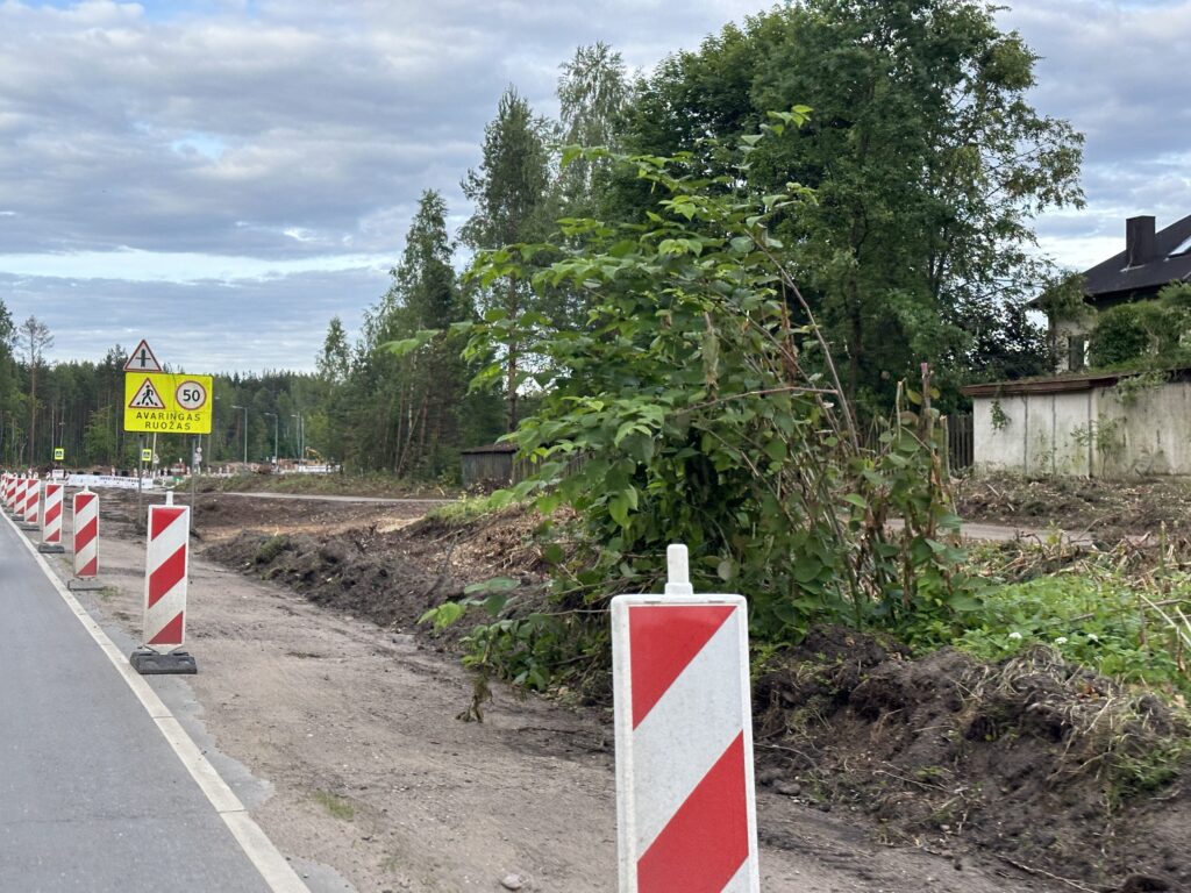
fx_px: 1651
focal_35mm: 48
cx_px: 596
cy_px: 446
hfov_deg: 39.7
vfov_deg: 30.3
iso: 64
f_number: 1.78
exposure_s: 1/654
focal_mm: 6.86
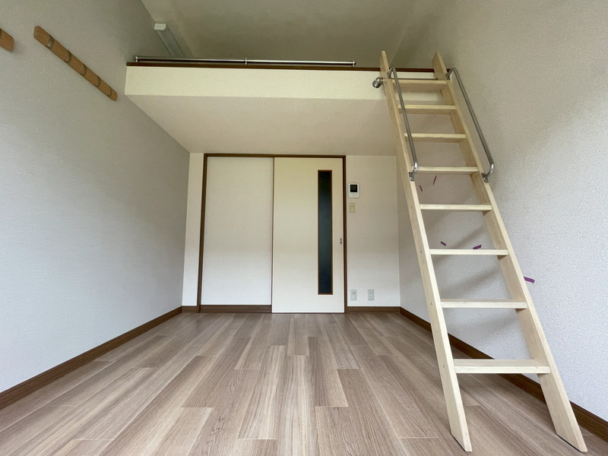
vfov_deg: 85.7
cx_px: 304
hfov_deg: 102.1
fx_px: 246
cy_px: 228
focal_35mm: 14
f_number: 2.4
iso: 200
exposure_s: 1/99
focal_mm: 1.55
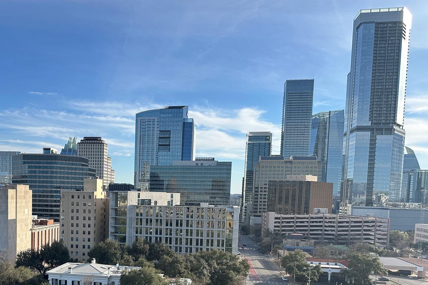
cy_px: 228
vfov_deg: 34.8
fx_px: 440
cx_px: 124
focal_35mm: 37
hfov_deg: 50.4
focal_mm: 6.86
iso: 80
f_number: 1.78
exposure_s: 1/2591
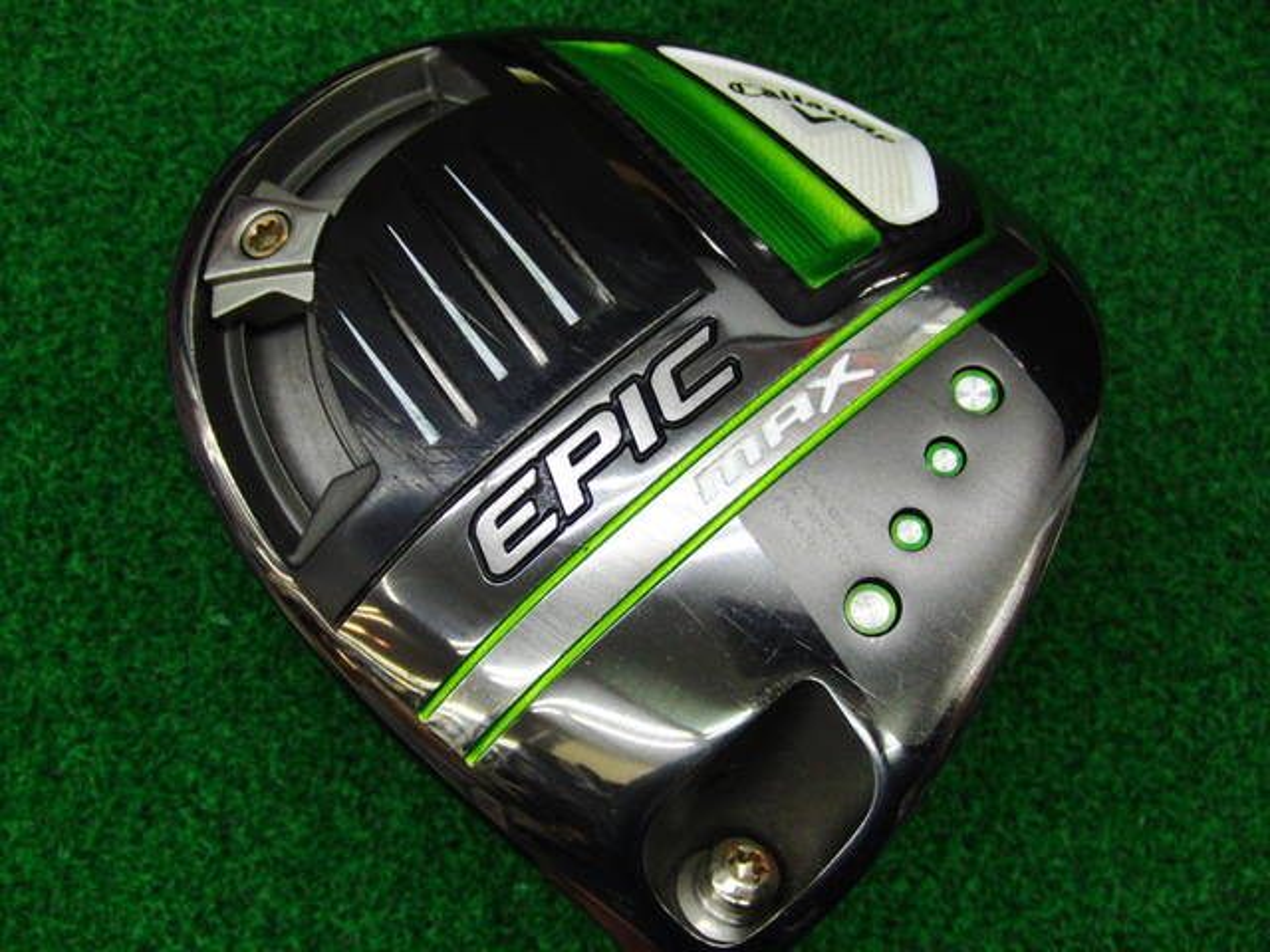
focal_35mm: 37
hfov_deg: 50.1
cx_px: 635
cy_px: 476
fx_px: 1357
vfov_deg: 38.7
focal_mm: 6.42
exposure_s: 1/80
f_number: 3.6
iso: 320
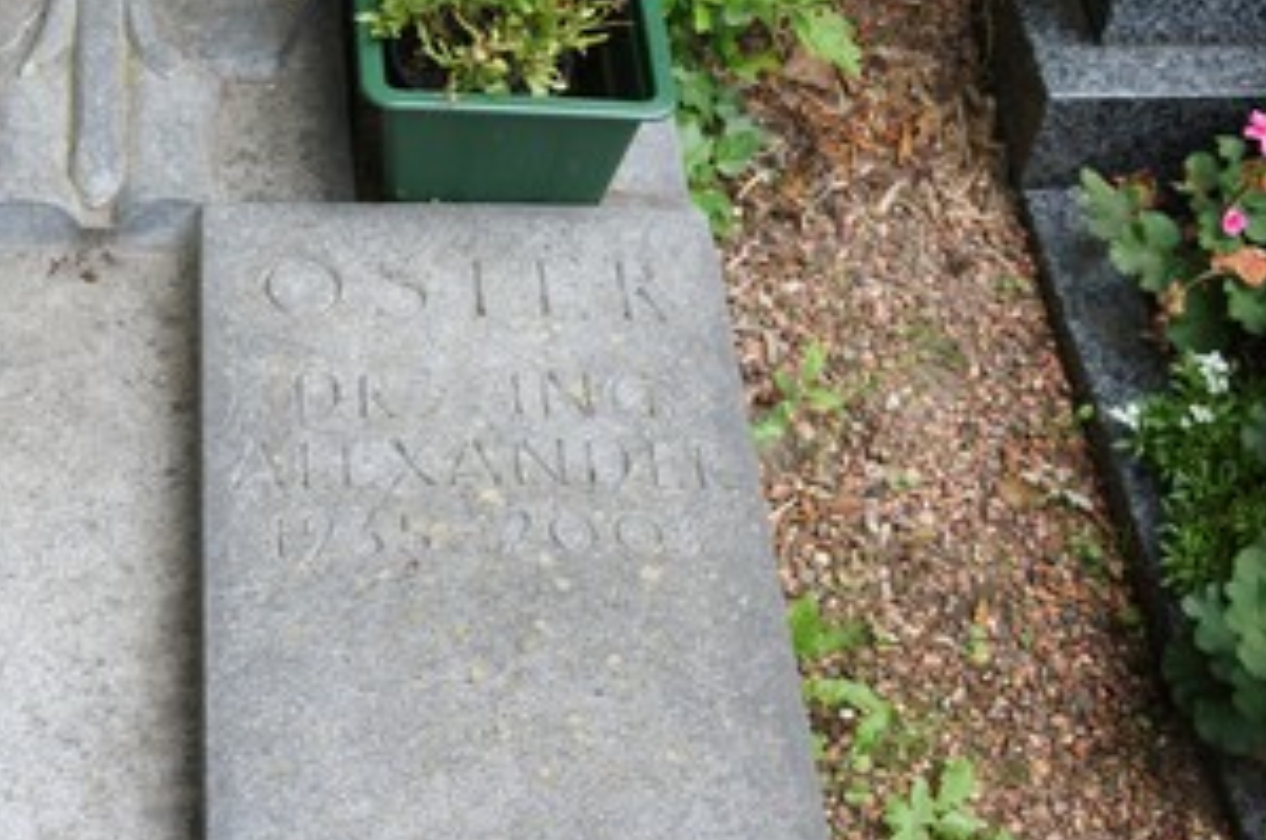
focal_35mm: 67
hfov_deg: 30.1
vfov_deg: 20.3
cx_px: 447
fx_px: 2344
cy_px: 325
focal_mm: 29
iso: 200
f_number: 5.6
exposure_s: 1/80
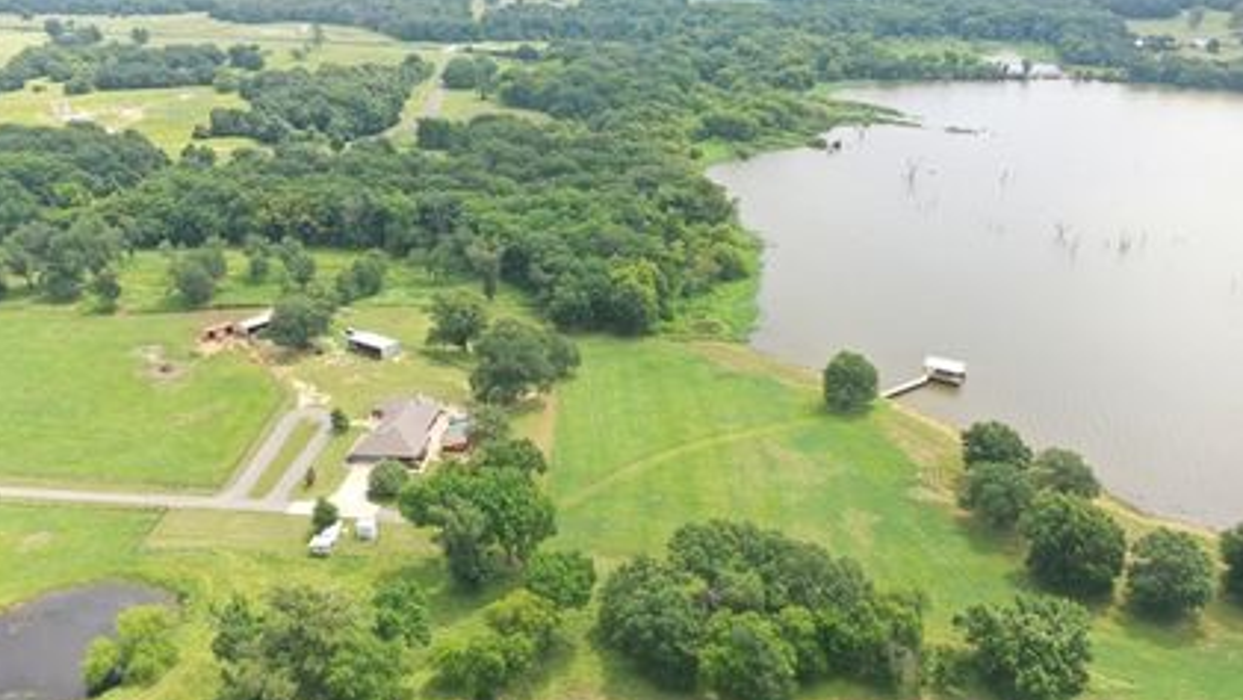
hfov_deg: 64.3
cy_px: 318
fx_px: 989
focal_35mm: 30
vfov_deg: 38.9
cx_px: 611
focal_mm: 10.26
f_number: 5
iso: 100
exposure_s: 1/200
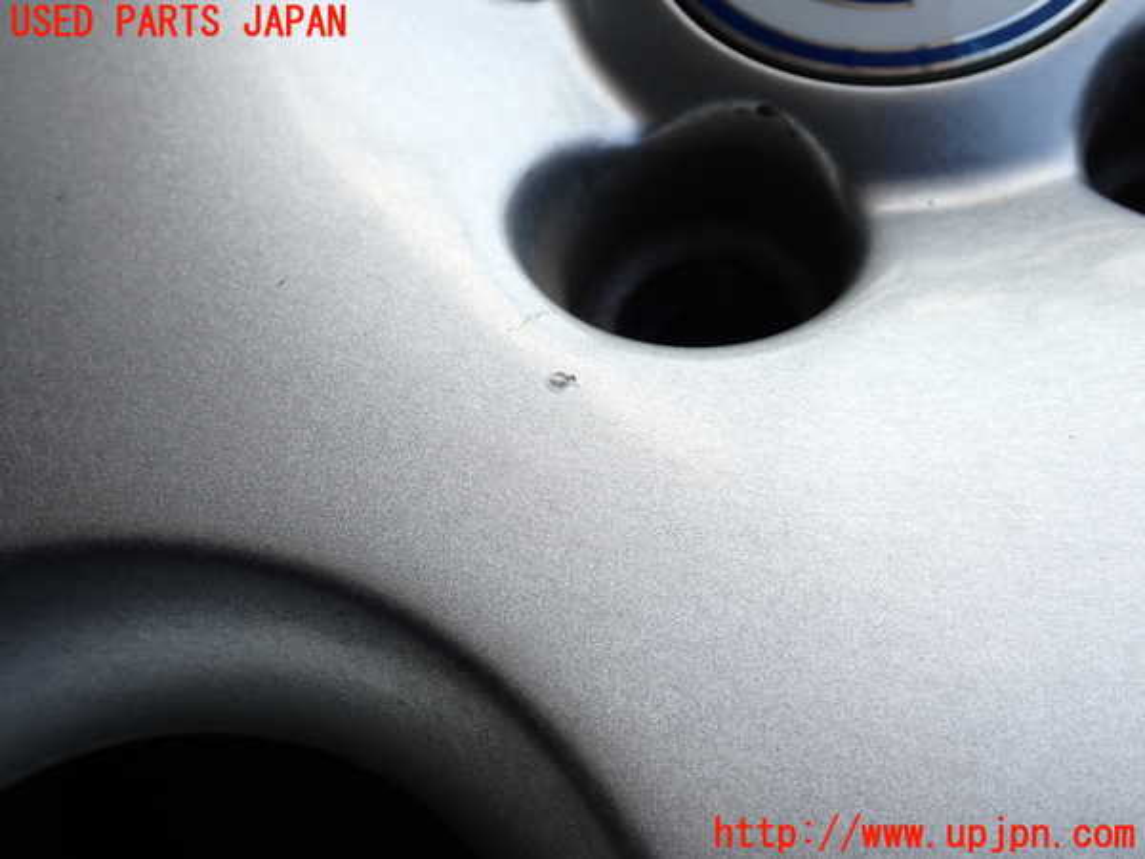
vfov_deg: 37.7
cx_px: 572
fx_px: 1257
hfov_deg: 49.0
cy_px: 430
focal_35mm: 38
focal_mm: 6.83
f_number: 3.5
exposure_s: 1/320
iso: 100
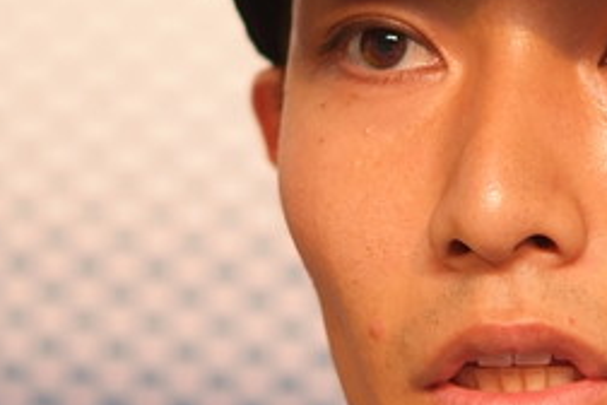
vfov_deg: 1.8
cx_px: 405
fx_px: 12982
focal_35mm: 770
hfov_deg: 2.7
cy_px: 258
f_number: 2.8
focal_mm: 180
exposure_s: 1/125
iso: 400
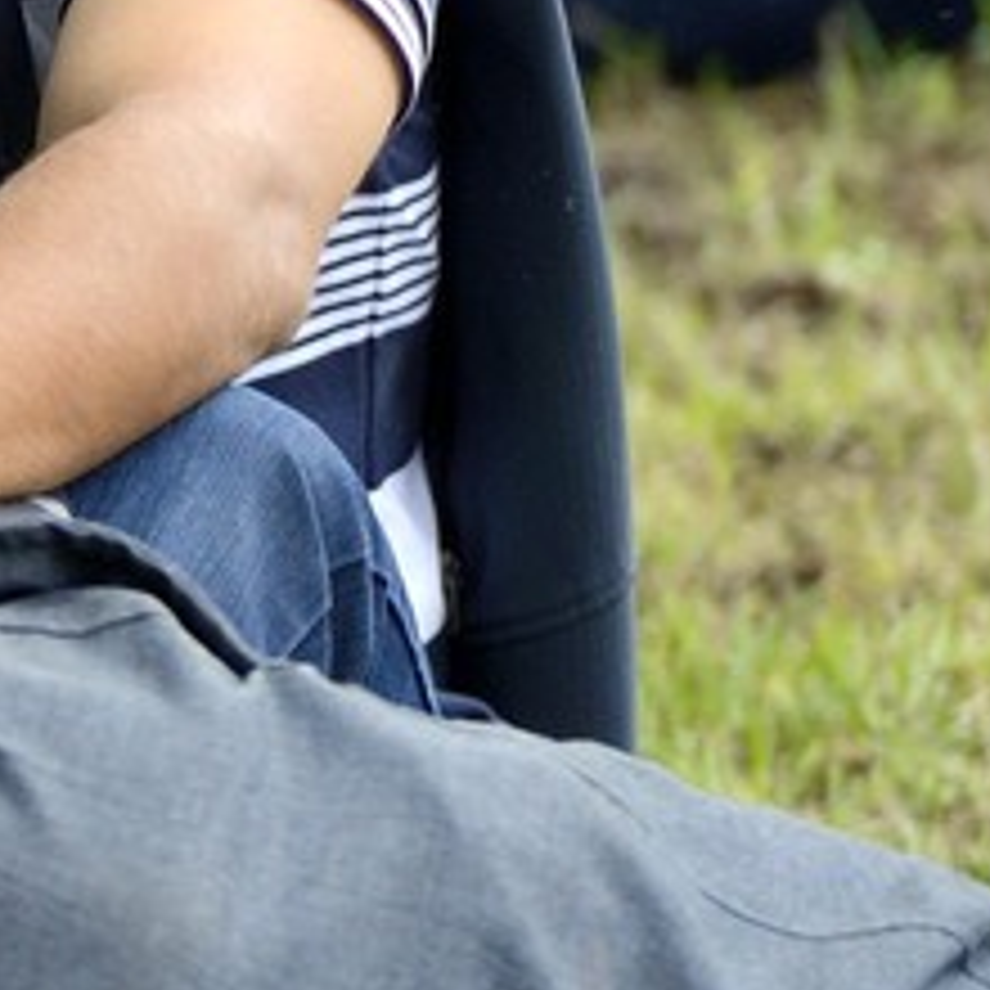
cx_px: -2106
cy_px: 405
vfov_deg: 1.4
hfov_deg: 1.4
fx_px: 40025
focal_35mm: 1237
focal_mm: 200
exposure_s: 1/400
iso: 800
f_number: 5
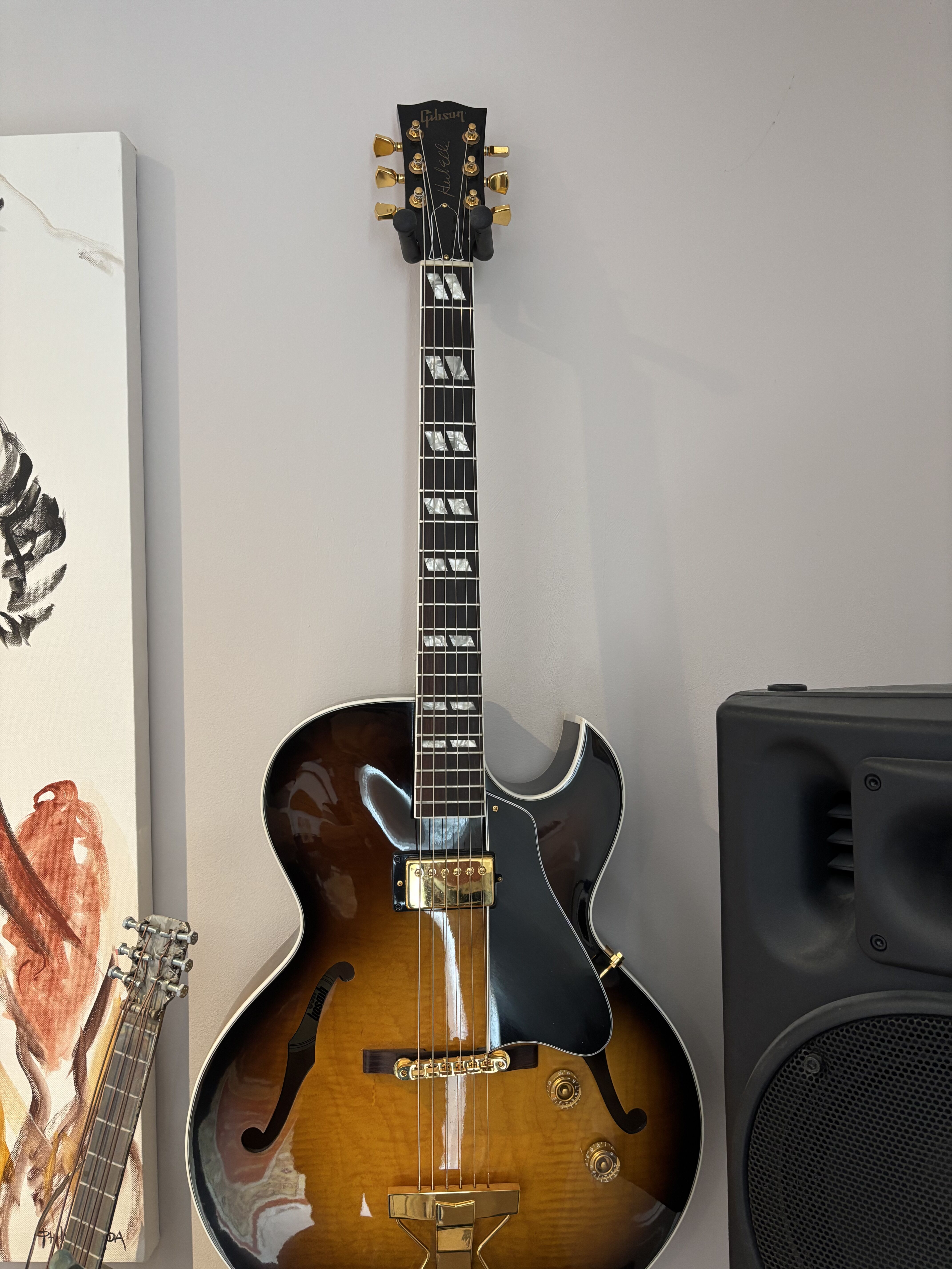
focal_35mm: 26
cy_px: 634
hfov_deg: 53.1
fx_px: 953
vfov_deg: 67.3
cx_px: 476
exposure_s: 1/50
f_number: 1.6
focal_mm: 5.96
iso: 250
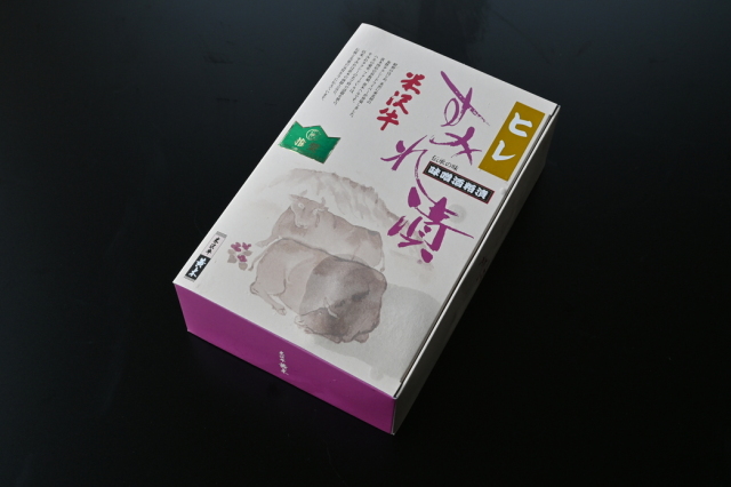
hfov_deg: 43.0
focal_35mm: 46
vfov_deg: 29.4
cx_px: 366
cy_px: 244
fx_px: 928
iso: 320
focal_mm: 30.5
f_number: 10
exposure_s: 1/50
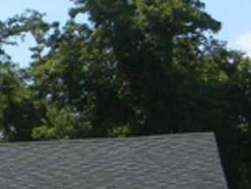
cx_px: -276
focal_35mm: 247
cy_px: 280
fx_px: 1792
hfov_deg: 7.6
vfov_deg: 6.0
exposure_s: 1/782
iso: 80
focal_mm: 10.1
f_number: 4.1
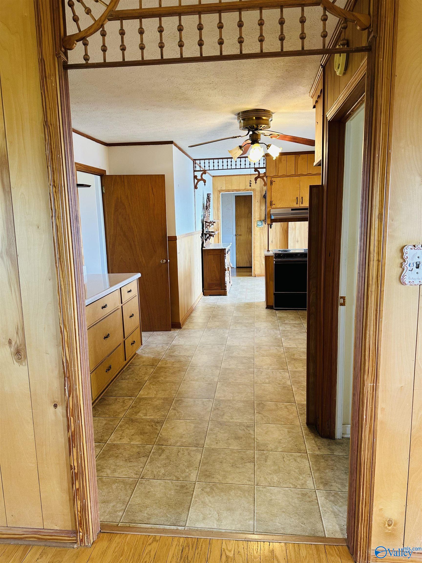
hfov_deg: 56.8
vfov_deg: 71.6
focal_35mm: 24
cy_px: 282
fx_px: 390
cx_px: 211
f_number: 1.78
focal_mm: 6.86
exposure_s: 1/60
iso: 160
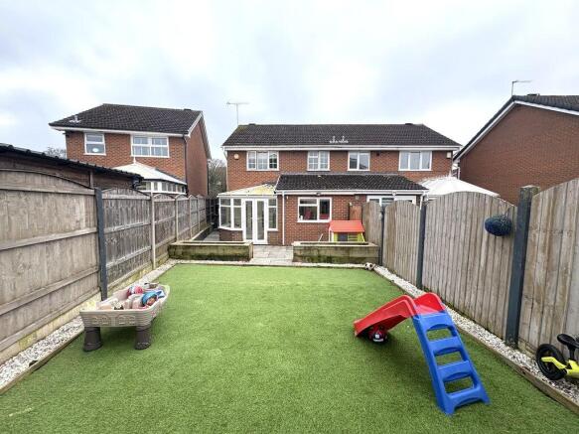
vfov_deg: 85.7
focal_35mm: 14
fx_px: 234
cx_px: 290
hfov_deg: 102.1
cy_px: 217
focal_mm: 2.22
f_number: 2.2
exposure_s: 1/187
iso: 40
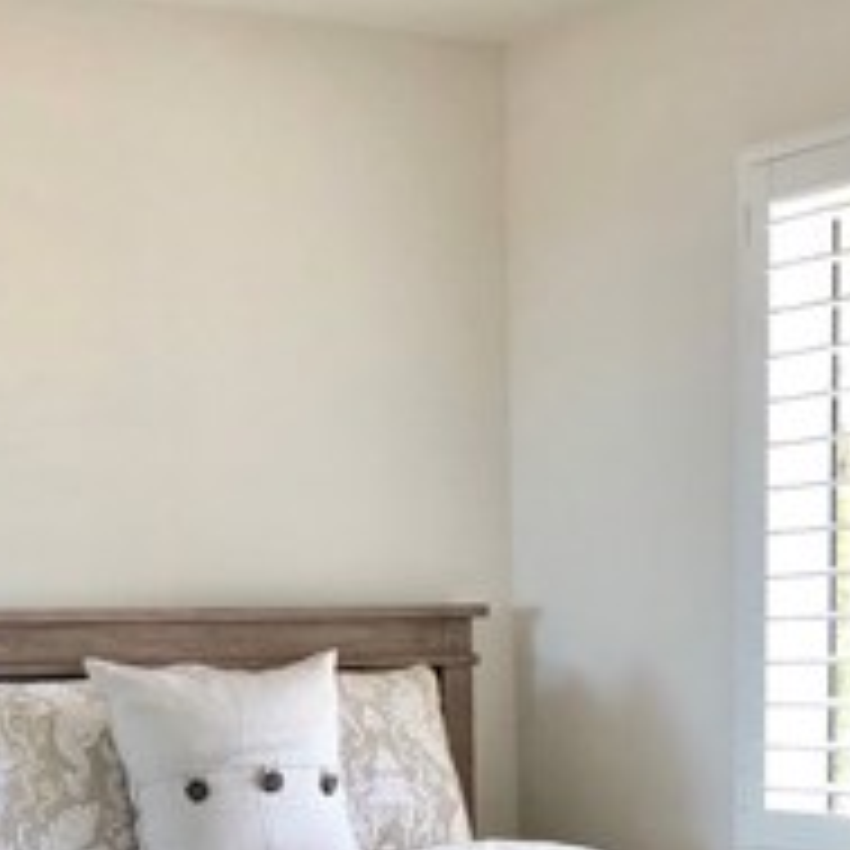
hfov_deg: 20.6
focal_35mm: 84
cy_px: 1003
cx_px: 369
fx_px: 2334
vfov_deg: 19.5
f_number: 1.8
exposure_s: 1/30
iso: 32
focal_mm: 3.99
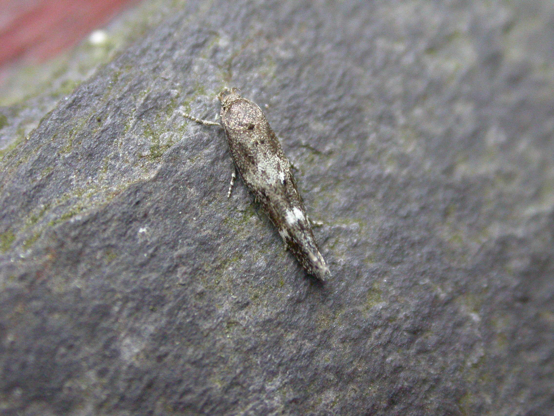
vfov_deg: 14.4
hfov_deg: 19.1
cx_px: 277
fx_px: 1648
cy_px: 208
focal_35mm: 103
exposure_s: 1/266
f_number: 4
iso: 400
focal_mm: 21.3
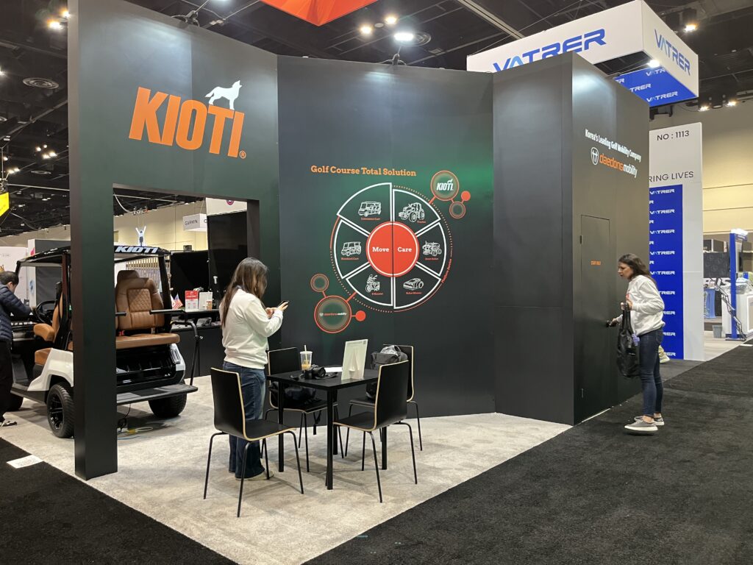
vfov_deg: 53.1
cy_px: 282
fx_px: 566
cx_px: 376
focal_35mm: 26
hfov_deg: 67.3
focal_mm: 5.1
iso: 250
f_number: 1.6
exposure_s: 1/60
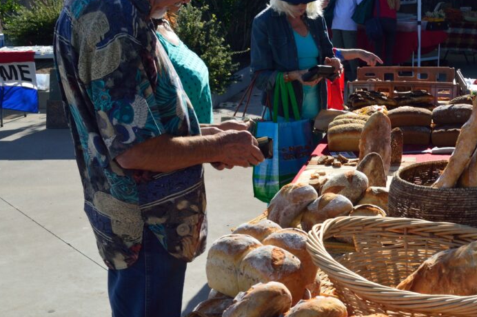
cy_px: 206
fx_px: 807
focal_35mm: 61
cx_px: 355
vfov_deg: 22.1
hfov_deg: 32.3
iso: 400
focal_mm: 22
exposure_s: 1/200
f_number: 10
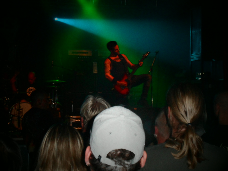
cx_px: 114
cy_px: 86
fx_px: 527
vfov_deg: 18.4
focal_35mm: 80
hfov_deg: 24.4
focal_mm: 13.2
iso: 640
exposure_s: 1/45
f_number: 4.2
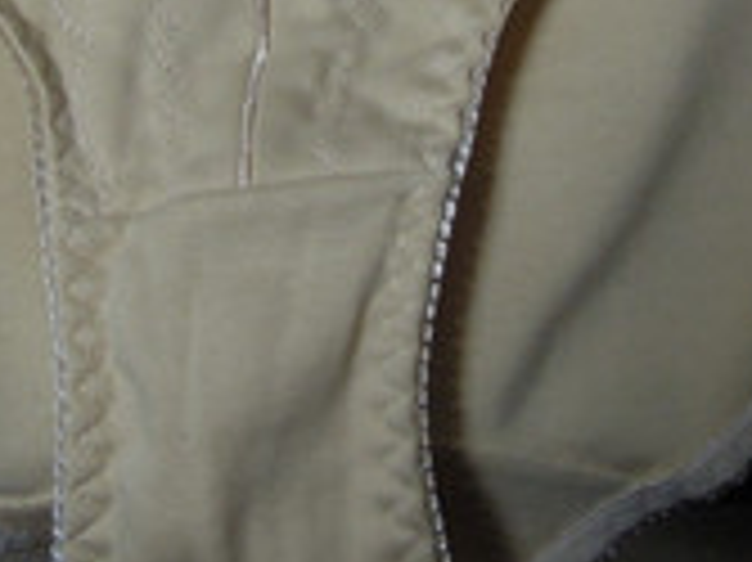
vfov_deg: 19.7
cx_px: 248
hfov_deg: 26.9
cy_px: -25
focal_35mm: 72
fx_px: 1563
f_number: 2.8
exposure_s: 1/30
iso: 320
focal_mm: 4.3
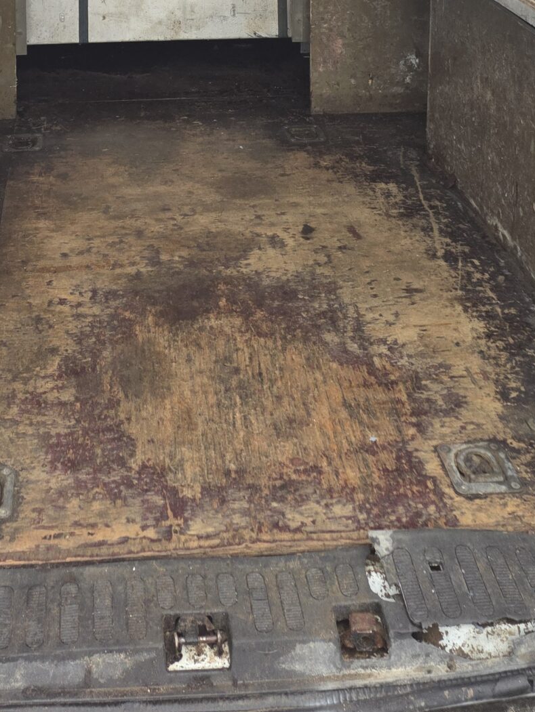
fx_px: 1153
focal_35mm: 56
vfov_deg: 29.5
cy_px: -141
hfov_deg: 25.9
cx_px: 162
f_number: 1.7
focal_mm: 6.25
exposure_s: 1/180
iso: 100
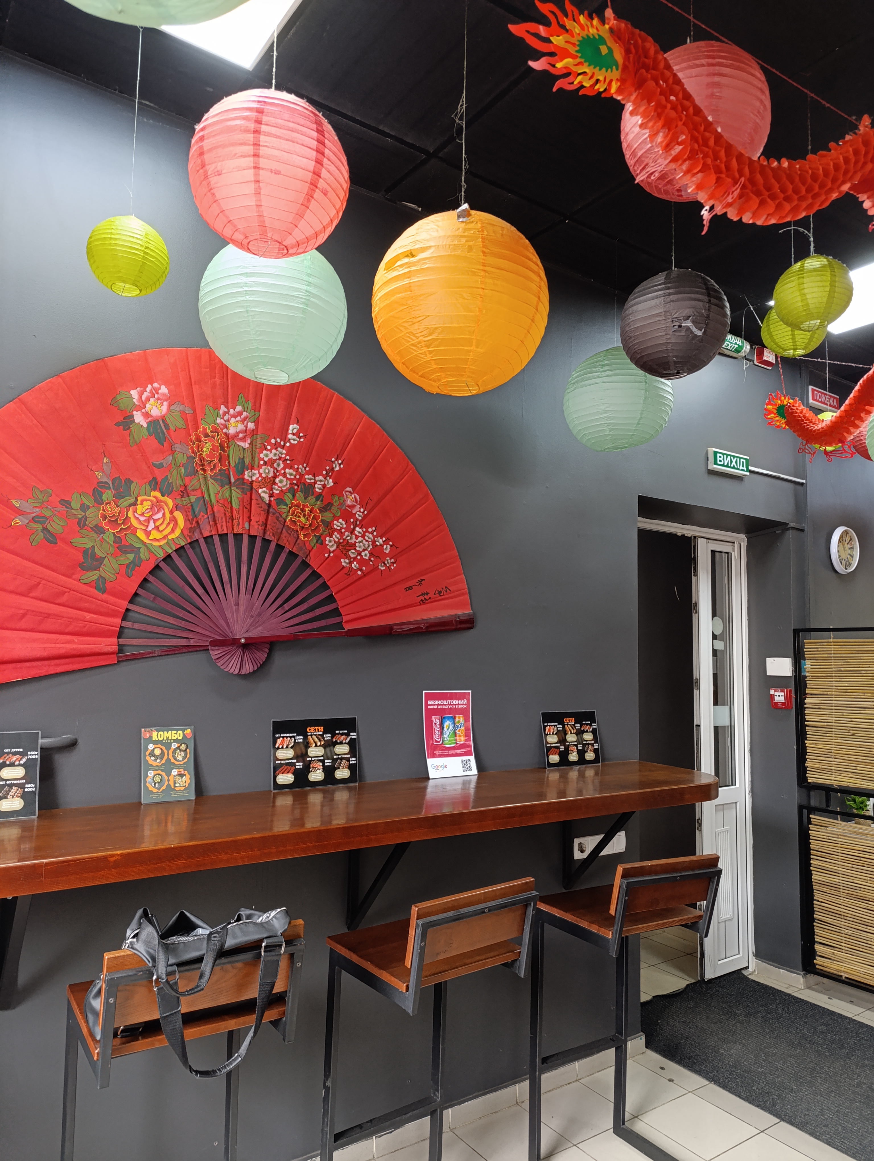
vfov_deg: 73.8
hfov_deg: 59.0
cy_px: 580
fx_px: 772
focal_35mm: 23
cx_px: 437
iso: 1000
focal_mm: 6.14
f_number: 1.6
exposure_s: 1/50
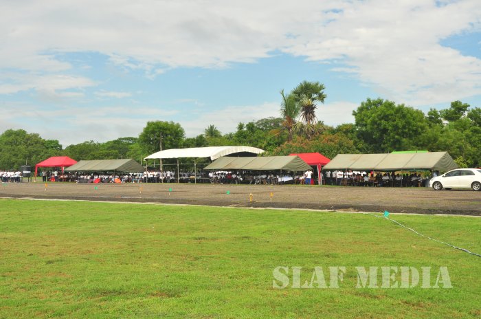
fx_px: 680
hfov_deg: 38.9
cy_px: 160
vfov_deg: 26.4
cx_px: 240
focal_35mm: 51
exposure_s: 1/320
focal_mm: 34
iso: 500
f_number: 16
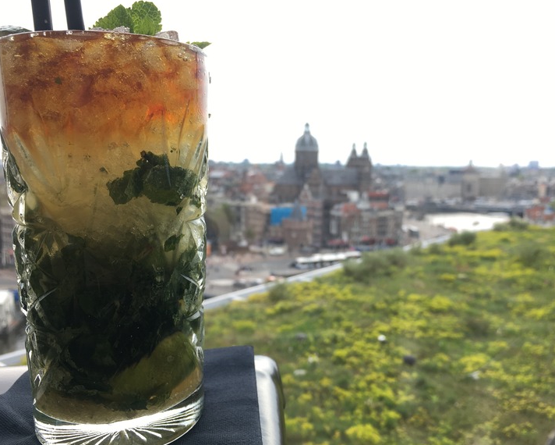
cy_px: 225
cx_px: 287
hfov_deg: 57.2
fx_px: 509
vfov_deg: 47.1
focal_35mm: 31
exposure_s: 1/127
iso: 25
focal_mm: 4.15
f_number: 2.2
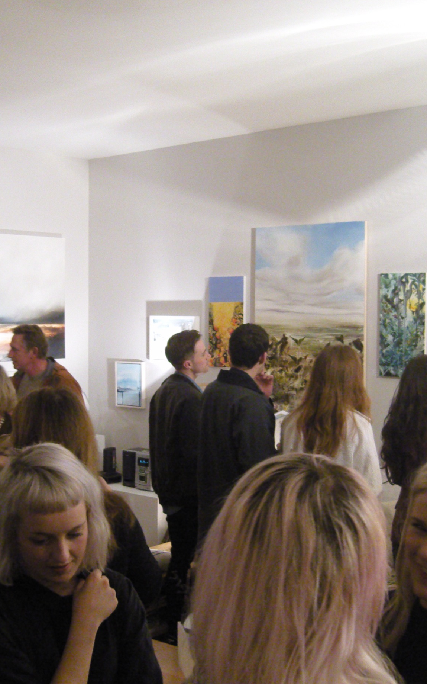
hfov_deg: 26.3
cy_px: 345
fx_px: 913
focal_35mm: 49
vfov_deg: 41.1
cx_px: 200
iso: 800
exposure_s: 1/15
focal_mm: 7.3
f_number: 2.8
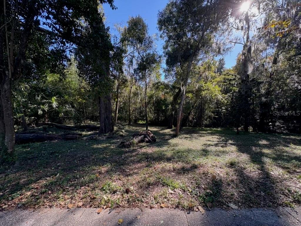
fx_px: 122
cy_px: 113
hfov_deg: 102.1
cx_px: 150
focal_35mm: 14
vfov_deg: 85.7
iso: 64
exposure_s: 1/207
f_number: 2.2
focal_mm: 2.22
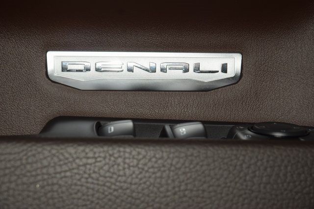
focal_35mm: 105
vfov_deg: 13.0
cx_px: 157
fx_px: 916
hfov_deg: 19.5
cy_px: 104
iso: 100
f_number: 8
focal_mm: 70
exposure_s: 1/125
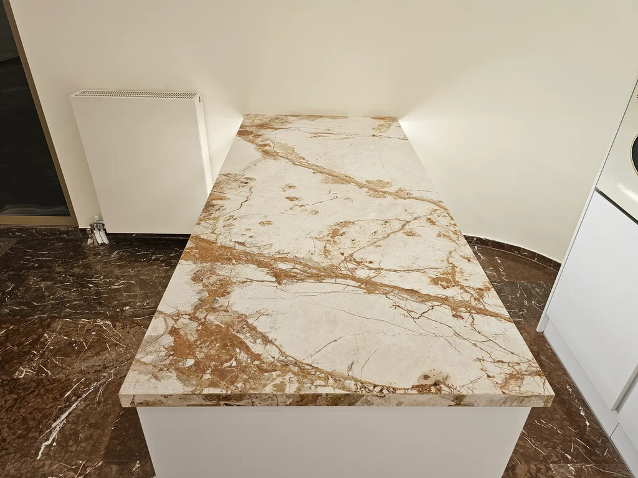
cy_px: 239
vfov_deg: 58.9
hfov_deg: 73.9
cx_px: 319
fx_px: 424
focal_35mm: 23
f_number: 1.7
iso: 125
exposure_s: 1/100
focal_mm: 6.3
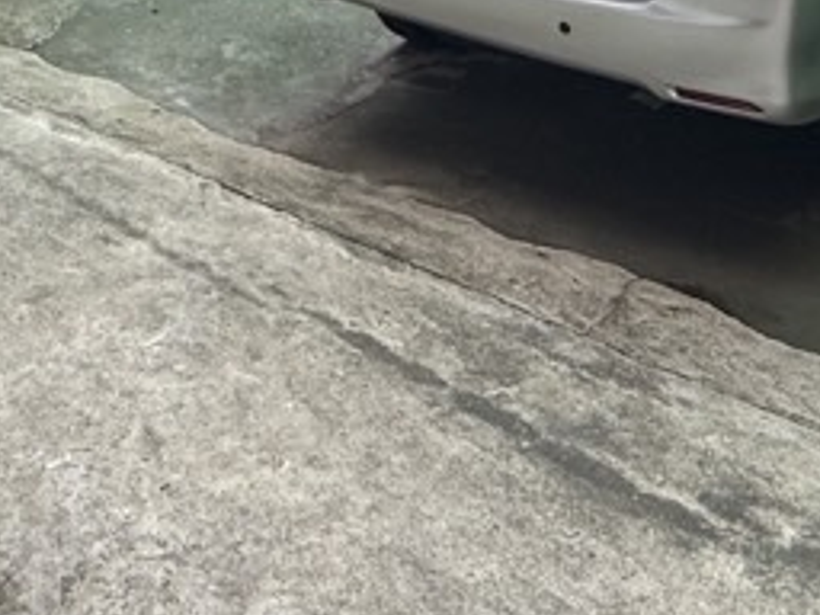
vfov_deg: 21.3
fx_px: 1327
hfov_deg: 33.9
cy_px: -343
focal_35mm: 56
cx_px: 237
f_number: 2.2
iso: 50
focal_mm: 2.22
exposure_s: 1/137
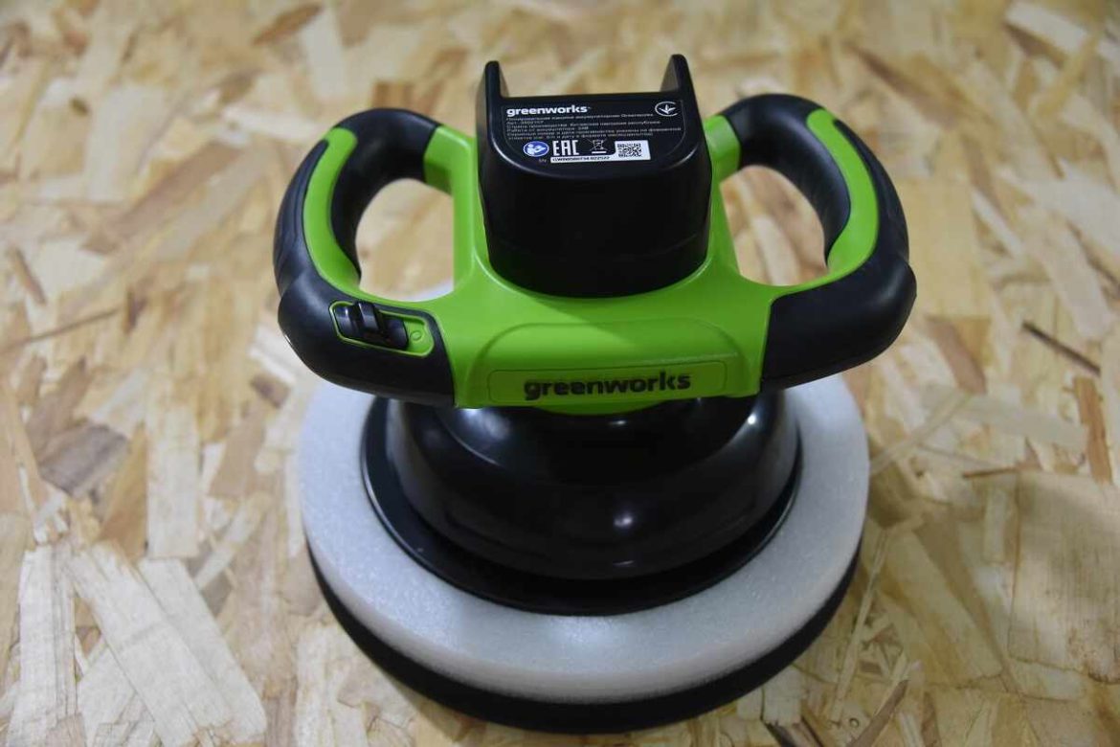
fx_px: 1493
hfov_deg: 41.1
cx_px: 560
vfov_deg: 28.1
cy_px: 374
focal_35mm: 48
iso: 3600
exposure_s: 1/60
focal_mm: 48
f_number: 4.2
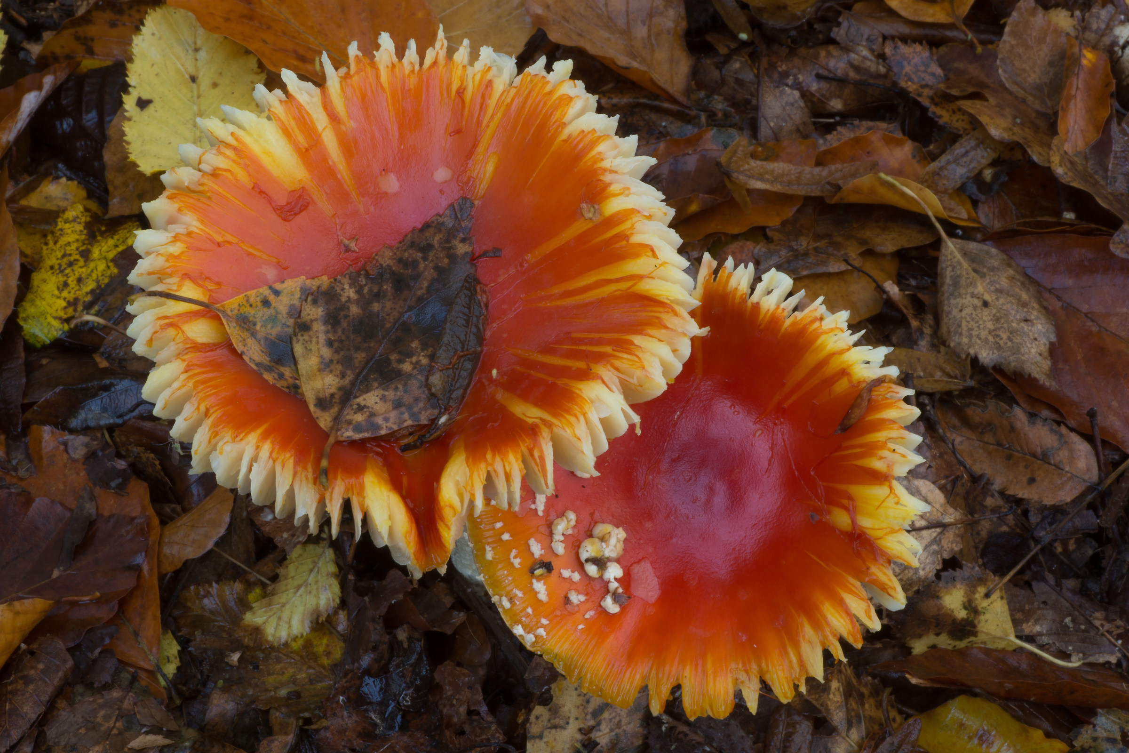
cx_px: 564
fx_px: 4233
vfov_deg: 10.2
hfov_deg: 15.2
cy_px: 376
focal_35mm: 135
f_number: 36
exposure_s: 2.5
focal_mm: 90
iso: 160
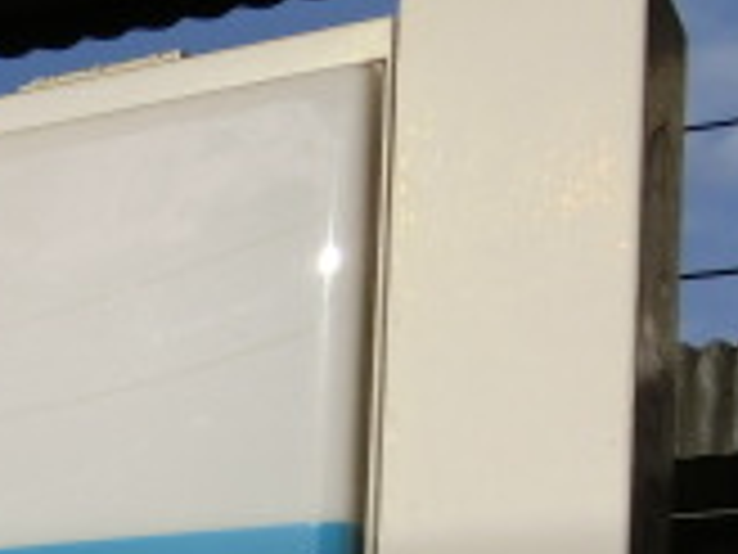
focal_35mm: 113
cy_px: 1004
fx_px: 2409
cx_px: -644
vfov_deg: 12.0
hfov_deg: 14.9
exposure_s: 1/500
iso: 80
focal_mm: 5.2
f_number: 7.4
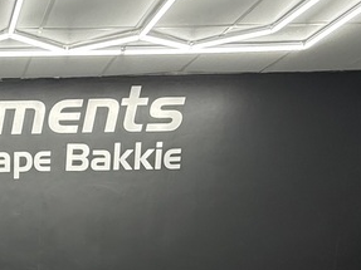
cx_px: -64
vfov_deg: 23.3
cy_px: 406
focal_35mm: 50
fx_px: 521
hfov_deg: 32.2
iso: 200
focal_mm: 2.22
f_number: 2.2
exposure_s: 1/100
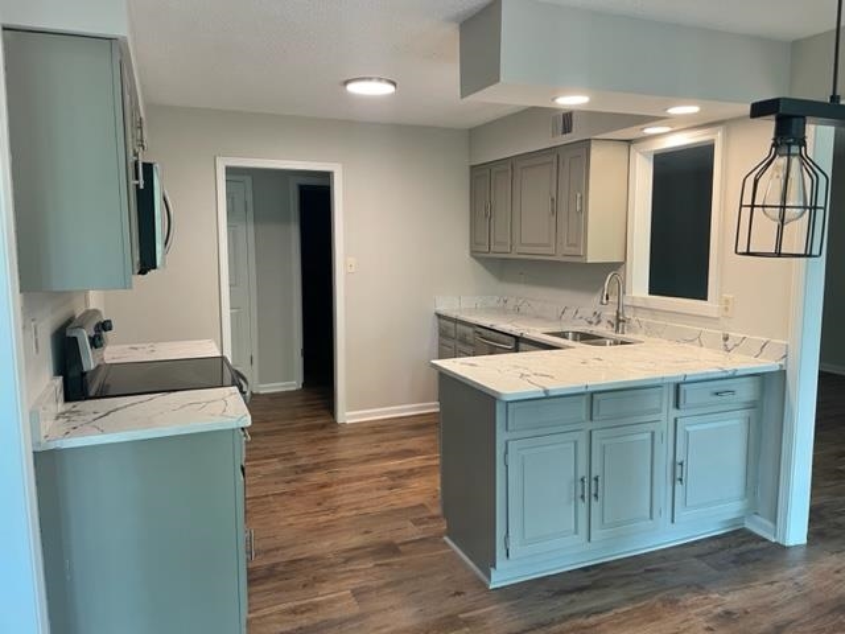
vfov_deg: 53.1
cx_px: 422
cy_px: 317
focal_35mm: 26
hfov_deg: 67.3
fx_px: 635
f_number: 1.6
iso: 80
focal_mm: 4.2
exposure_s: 1/60
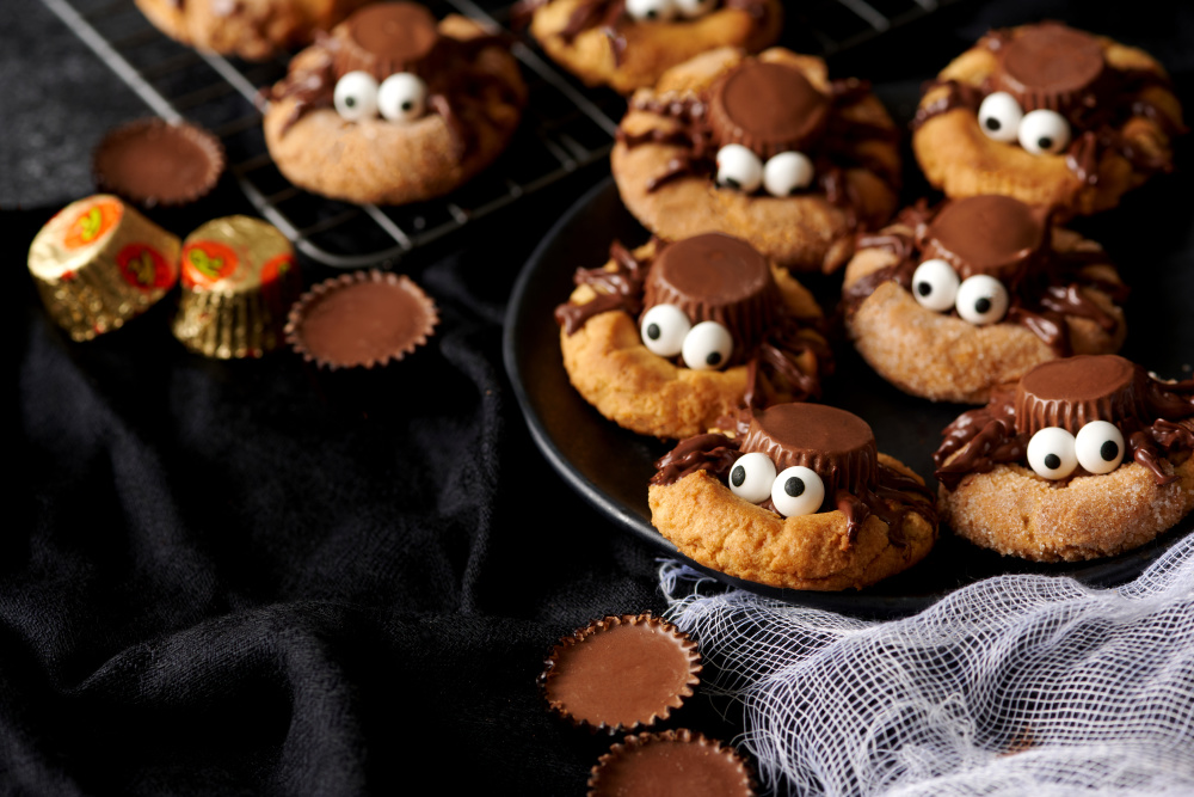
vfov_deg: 13.0
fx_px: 3483
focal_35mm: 105
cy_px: 398
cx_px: 597
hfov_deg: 19.5
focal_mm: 105
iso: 200
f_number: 10
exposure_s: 1/160
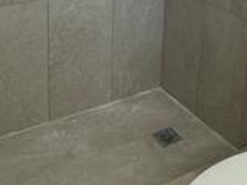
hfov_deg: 26.6
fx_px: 514
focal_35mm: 72
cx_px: 193
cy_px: -55
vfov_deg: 18.9
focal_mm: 2.22
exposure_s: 1/120
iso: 200
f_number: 2.2
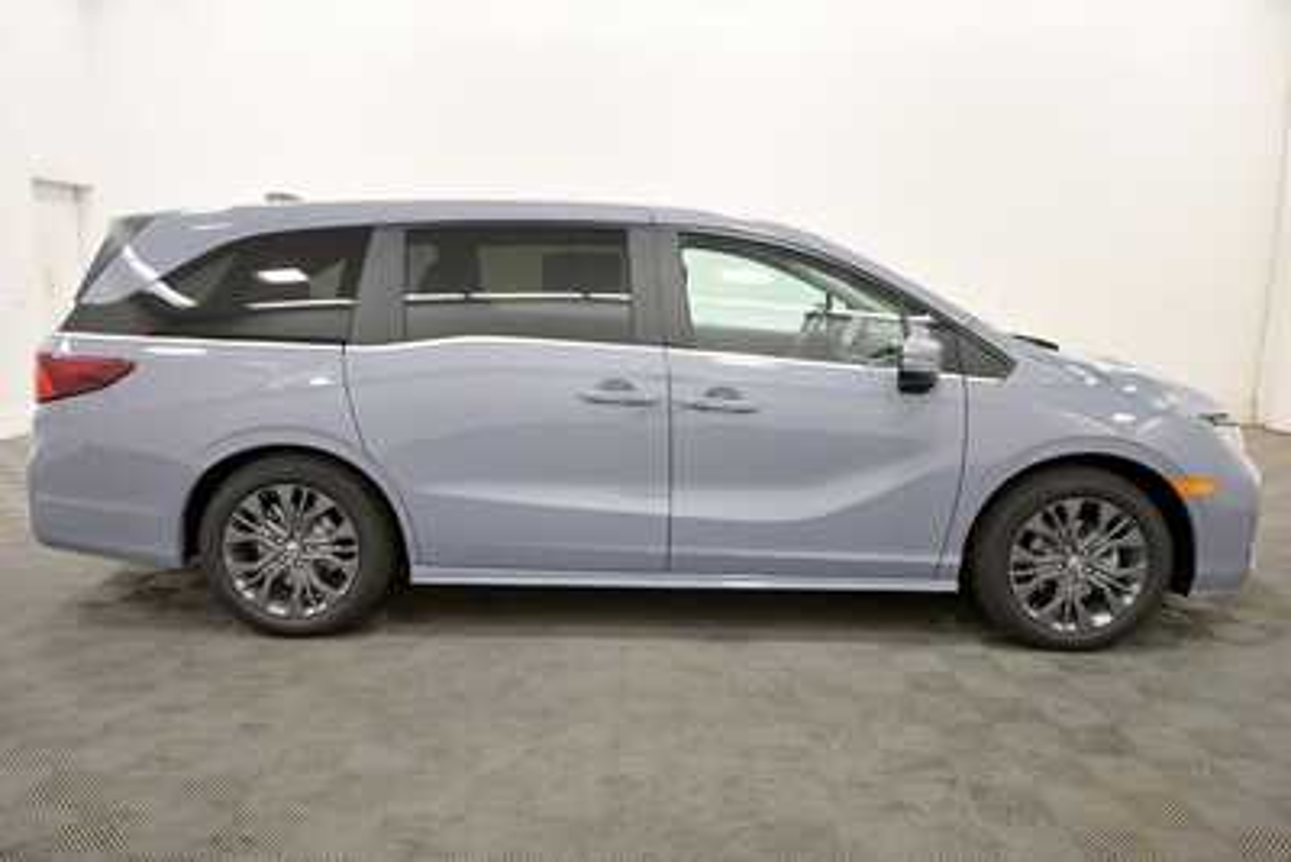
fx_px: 969
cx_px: 646
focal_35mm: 27
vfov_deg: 48.0
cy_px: 431
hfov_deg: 67.4
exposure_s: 1/125
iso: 1000
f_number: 5.6
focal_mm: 18
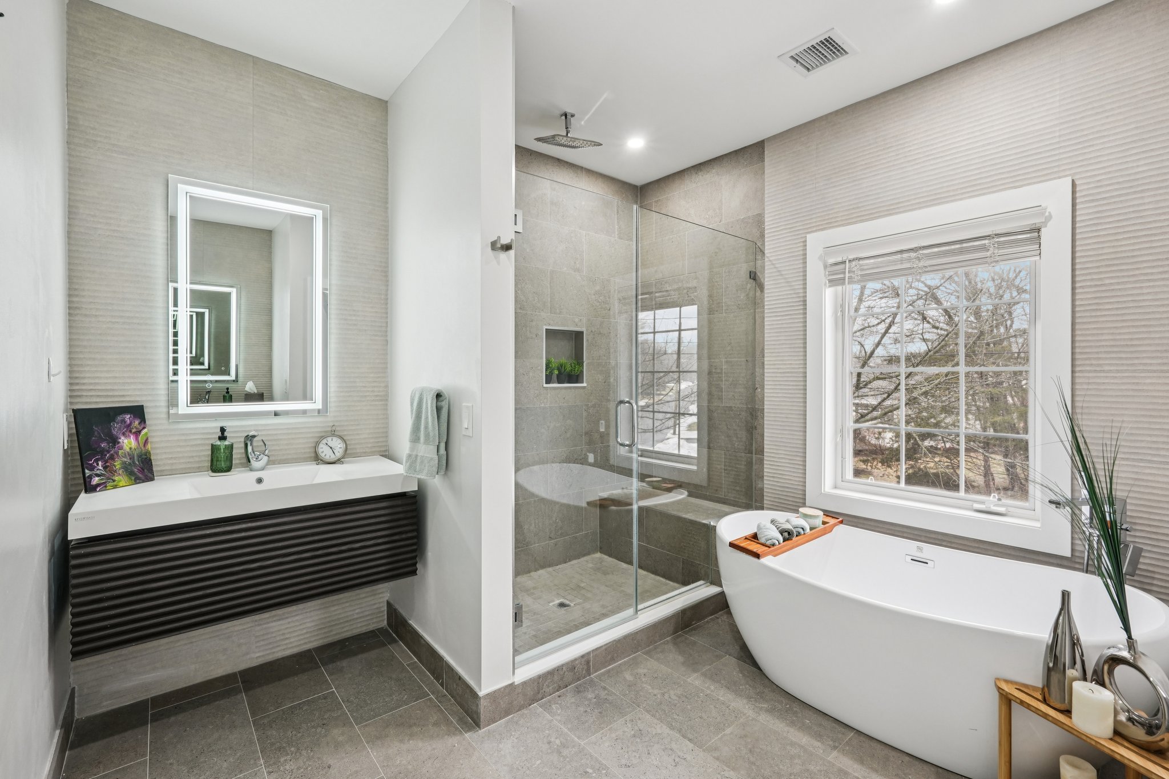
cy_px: 390
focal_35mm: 16
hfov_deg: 96.7
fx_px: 519
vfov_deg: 73.7
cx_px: 584
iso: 400
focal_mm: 16
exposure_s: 1/13
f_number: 9
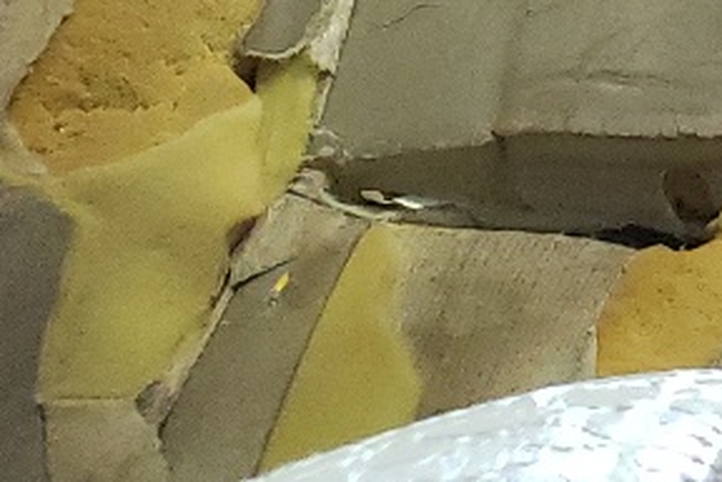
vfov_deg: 8.5
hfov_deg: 11.5
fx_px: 3008
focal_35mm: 150
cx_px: 1695
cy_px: -608
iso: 312
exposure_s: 1/60.2
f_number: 1.5
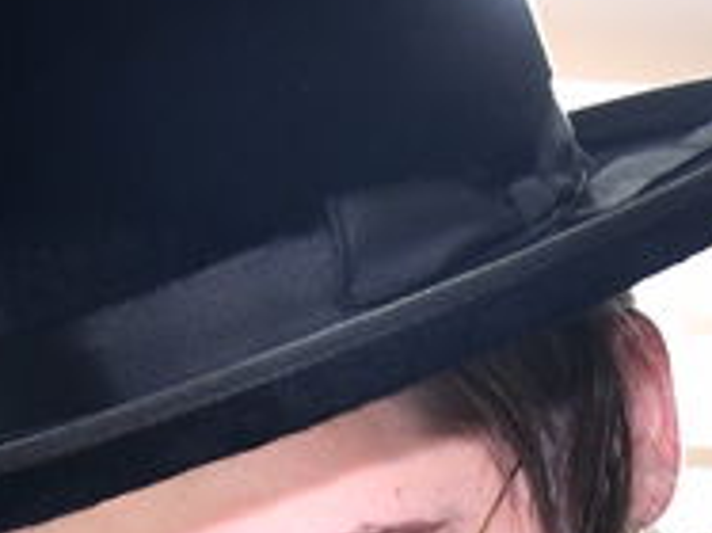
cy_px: 1380
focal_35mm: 274
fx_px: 5632
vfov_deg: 5.2
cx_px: 750
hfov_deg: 7.2
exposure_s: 1/160
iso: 800
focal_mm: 38
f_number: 5
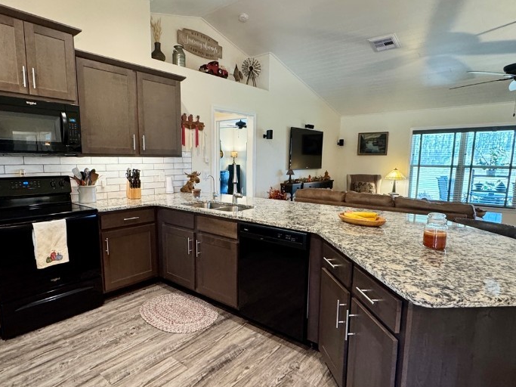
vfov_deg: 63.4
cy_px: 205
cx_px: 238
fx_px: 313
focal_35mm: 21
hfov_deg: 78.9
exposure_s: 1/60
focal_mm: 2.22
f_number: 2.2
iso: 400
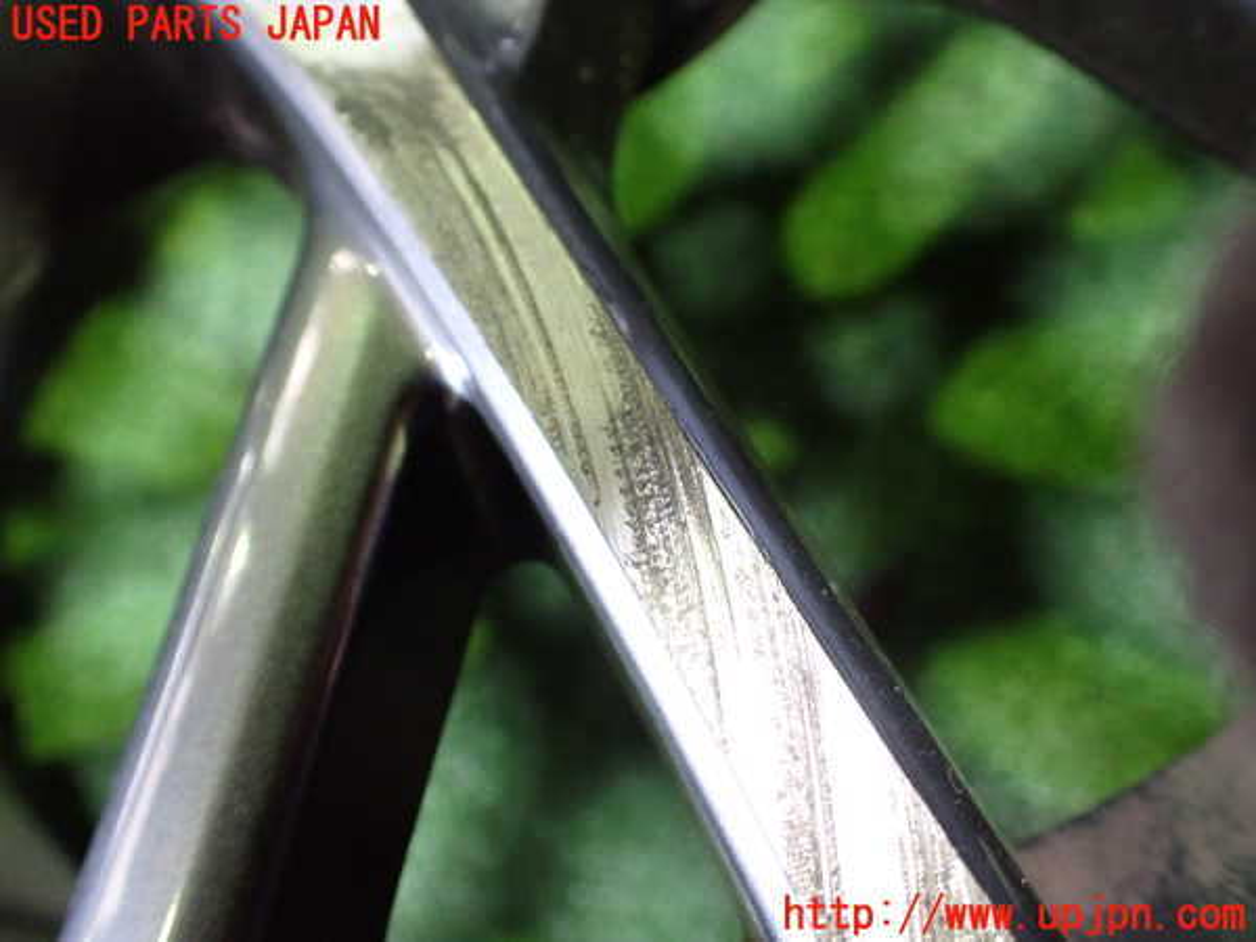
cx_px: 628
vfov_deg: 46.8
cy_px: 471
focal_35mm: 30
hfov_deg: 60.0
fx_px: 1089
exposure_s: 1/40
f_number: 2.3
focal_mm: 5.4
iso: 800
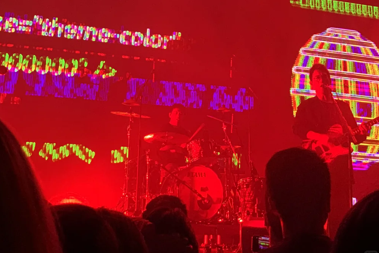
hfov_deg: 26.0
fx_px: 821
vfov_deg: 17.0
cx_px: 176
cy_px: -13
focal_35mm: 78
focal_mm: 6
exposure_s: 1/49
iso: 400
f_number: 2.4
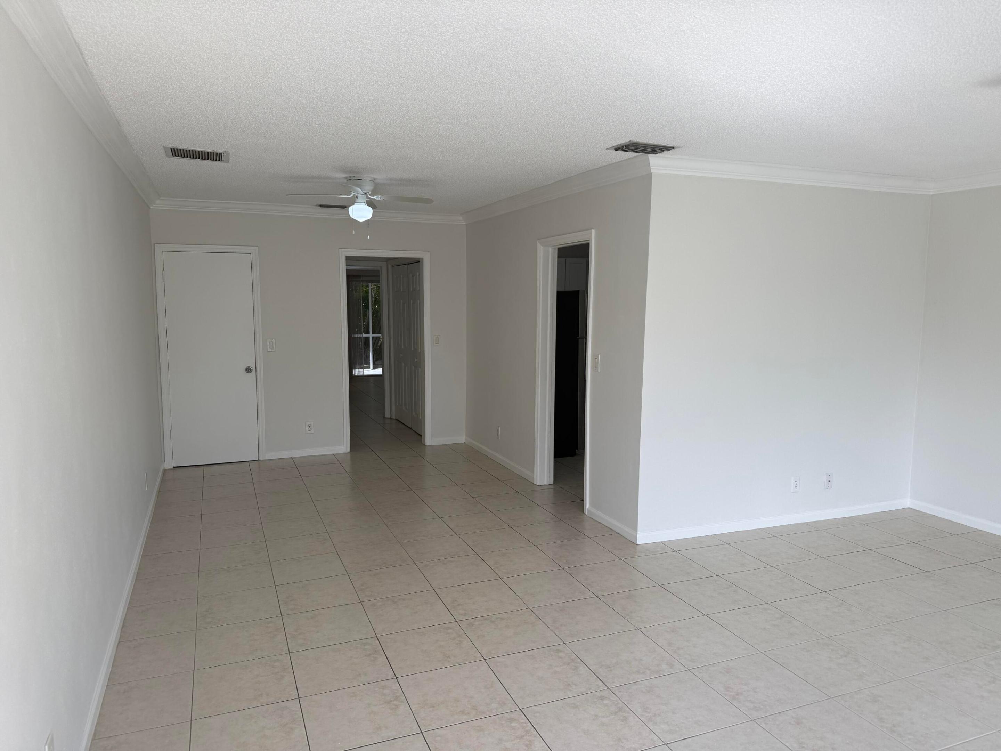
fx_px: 694
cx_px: 500
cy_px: 376
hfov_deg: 71.6
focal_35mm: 24
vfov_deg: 56.8
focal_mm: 6.76
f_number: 1.78
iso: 80
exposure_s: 1/722
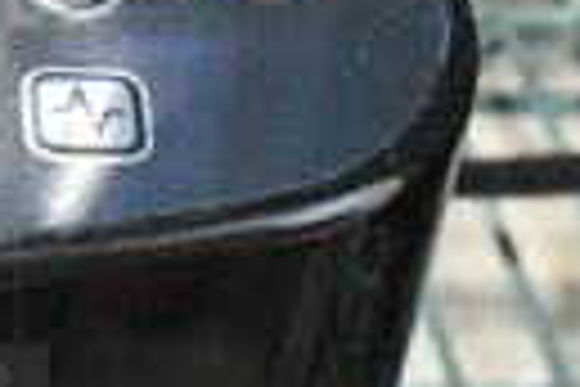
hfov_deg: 14.2
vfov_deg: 10.7
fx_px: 2062
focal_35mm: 128
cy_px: 202
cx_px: -450
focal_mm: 18
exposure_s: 1/125
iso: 6400
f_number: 5.6
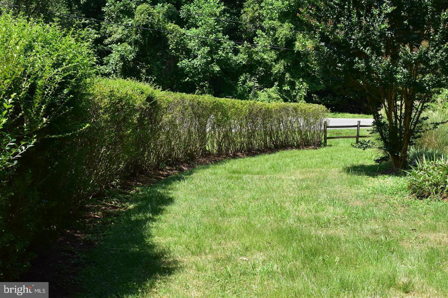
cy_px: 149
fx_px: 653
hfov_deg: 37.9
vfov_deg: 25.8
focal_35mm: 52
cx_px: 224
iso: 640
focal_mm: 35
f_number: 11
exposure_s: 1/400
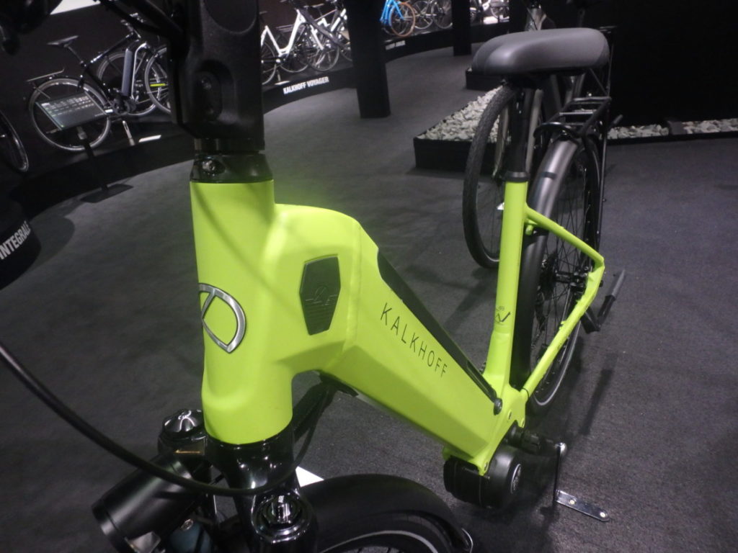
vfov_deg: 63.4
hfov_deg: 79.0
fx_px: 448
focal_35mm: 21
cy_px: 276
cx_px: 369
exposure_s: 1/30
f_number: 3.5
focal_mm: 3.7
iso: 400
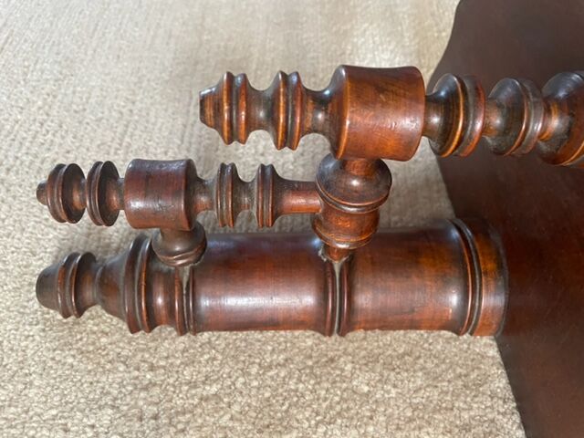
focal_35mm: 26
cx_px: 292
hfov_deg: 67.3
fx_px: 439
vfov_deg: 53.1
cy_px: 219
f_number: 1.6
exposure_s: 1/50
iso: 500
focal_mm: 4.2
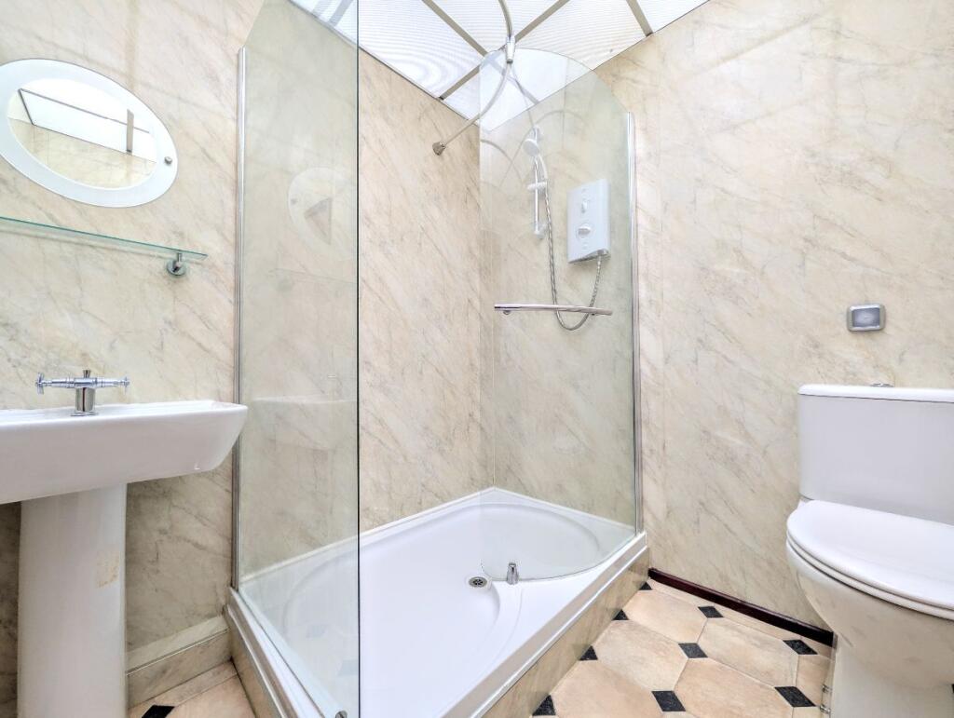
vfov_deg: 94.6
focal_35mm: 12
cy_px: 359
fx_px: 331
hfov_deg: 110.5
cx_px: 477
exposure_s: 1/33.3
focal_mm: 2.02
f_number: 1.7
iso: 61
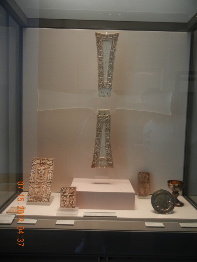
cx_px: 98
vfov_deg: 60.0
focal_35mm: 30
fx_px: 228
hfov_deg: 46.8
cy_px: 131
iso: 400
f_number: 3.5
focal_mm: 5.4
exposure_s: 1/37.2
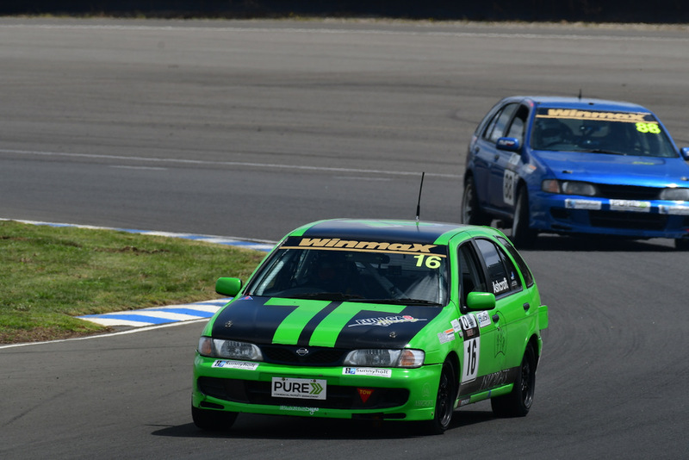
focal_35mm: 690
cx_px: 344
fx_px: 13210
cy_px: 230
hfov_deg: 3.0
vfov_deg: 2.0
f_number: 10
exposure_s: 1/640
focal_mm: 460
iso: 200
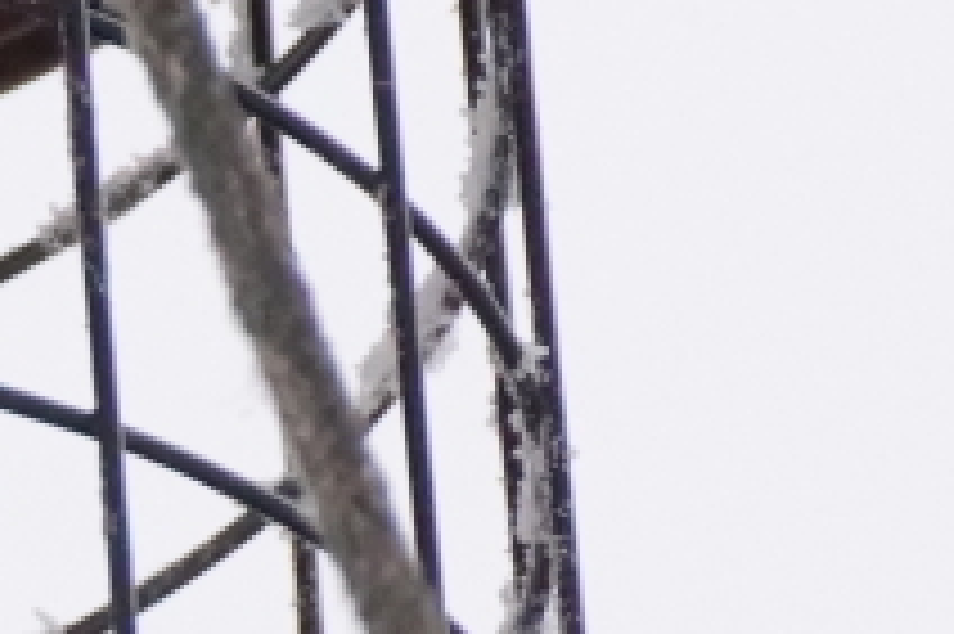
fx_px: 46894
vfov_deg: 0.8
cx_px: -965
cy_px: 117
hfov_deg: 1.2
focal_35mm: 1771
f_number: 8
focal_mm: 250
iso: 3200
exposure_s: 1/640
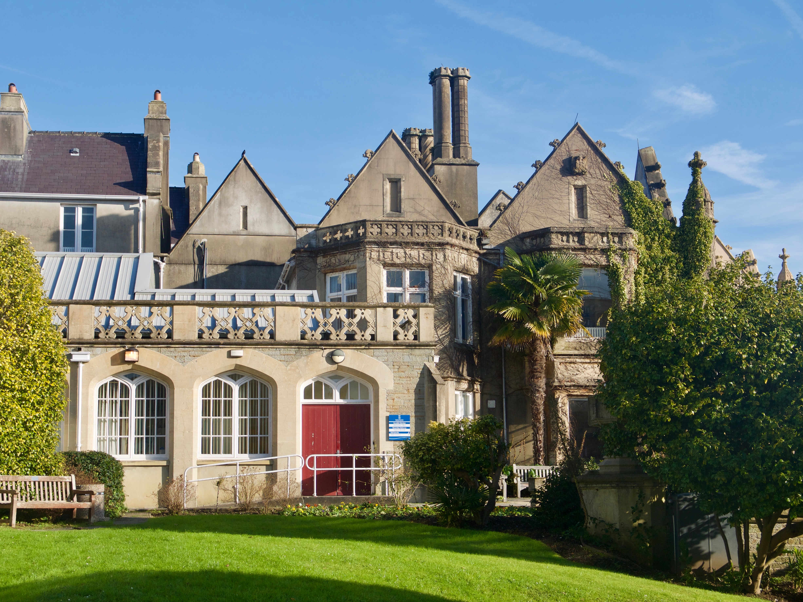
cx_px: 402
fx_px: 1438
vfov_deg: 23.6
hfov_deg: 31.2
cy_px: 301
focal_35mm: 62
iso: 160
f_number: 8
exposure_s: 1/320
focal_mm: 31
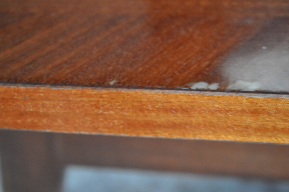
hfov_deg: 33.4
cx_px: 144
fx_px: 481
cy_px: 96
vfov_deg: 22.6
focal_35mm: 60
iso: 1600
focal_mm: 40
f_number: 5.3
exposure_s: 1/6
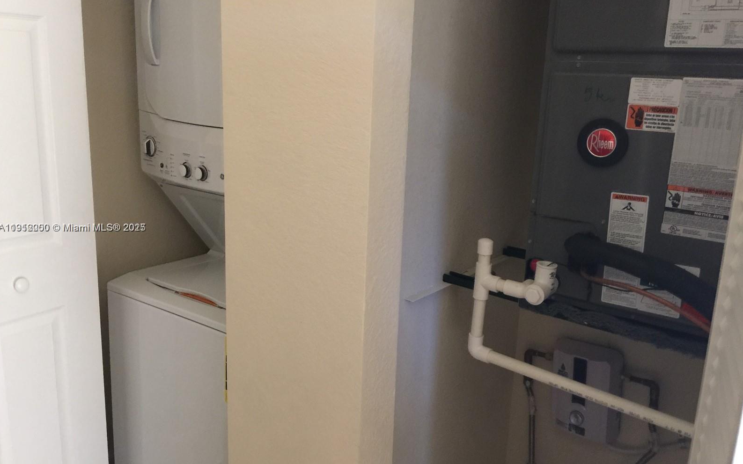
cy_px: 228
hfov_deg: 61.2
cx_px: 370
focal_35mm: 31
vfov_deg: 40.6
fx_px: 628
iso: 80
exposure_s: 1/4
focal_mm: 4.15
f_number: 2.2
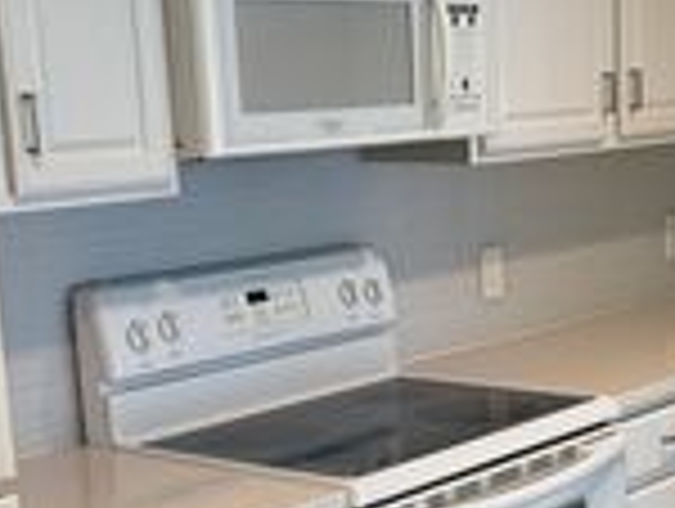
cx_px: 495
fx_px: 1562
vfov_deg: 18.3
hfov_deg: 24.2
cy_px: 402
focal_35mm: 80
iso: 200
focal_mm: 6.76
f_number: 1.78
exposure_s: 1/120
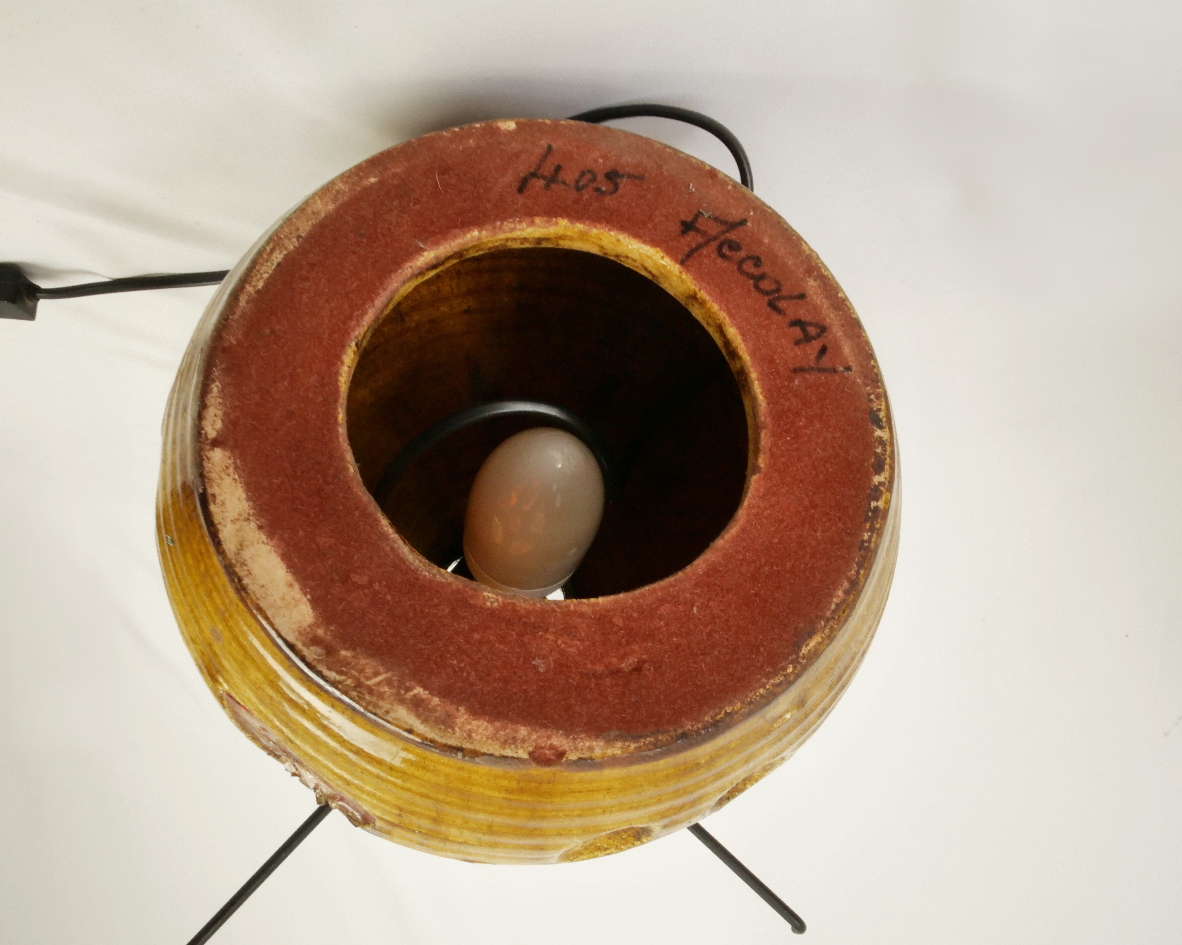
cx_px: 566
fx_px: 1119
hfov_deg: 55.6
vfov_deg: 45.8
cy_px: 462
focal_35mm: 32
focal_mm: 15
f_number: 22
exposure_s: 1/8
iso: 800
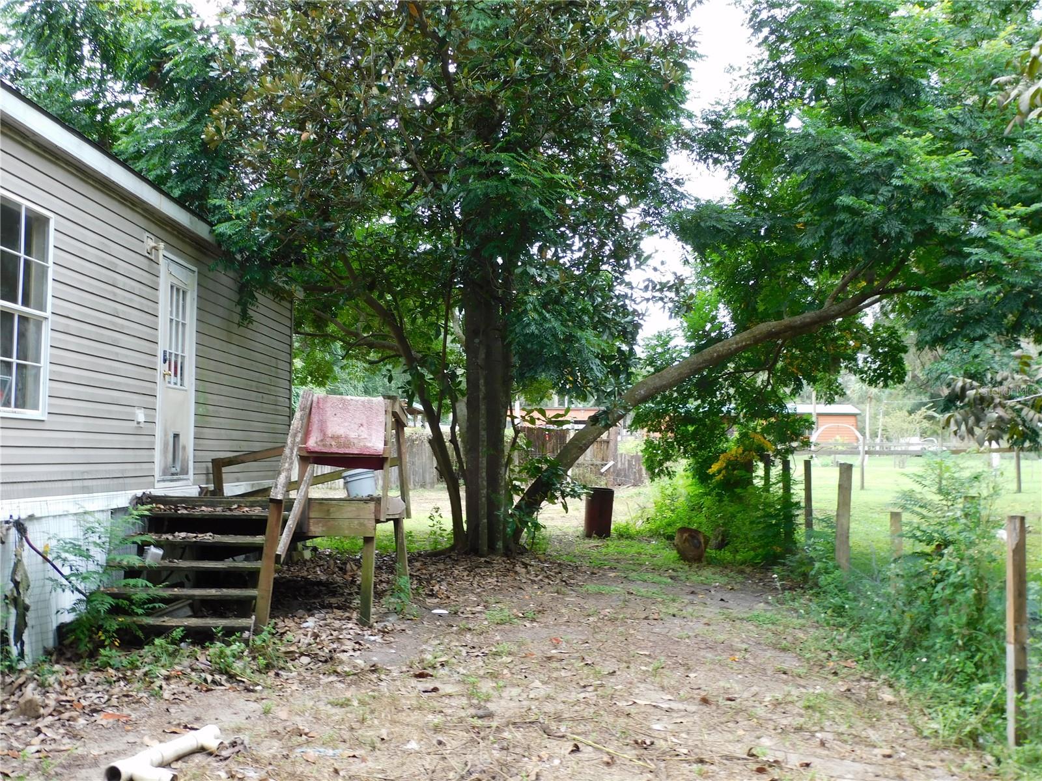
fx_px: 1054
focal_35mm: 35
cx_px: 521
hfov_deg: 52.6
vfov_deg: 40.7
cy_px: 390
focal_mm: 6.3
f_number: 3.8
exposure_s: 1/80
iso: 125
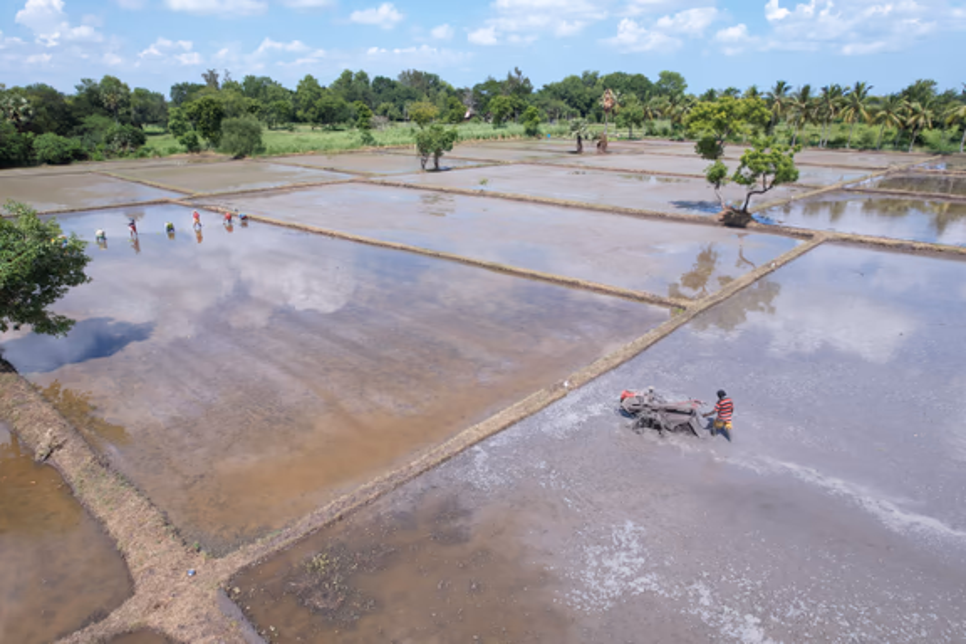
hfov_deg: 78.6
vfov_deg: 57.2
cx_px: 483
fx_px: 590
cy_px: 322
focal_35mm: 22
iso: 100
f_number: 2.8
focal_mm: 8.38
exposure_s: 1/1250
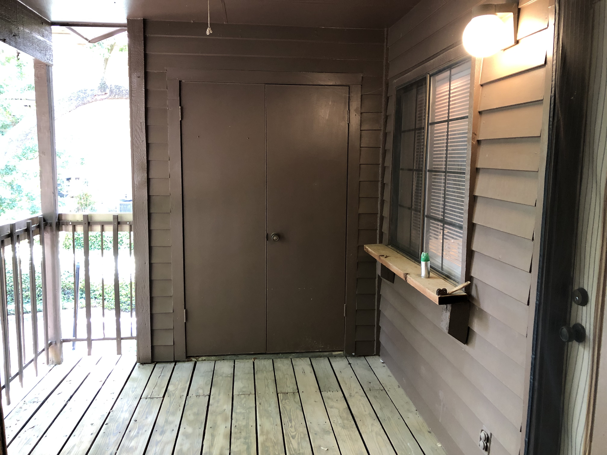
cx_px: 304
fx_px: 491
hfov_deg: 63.4
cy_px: 228
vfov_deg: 49.7
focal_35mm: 28
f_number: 1.8
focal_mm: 3.99
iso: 64
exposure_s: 1/15
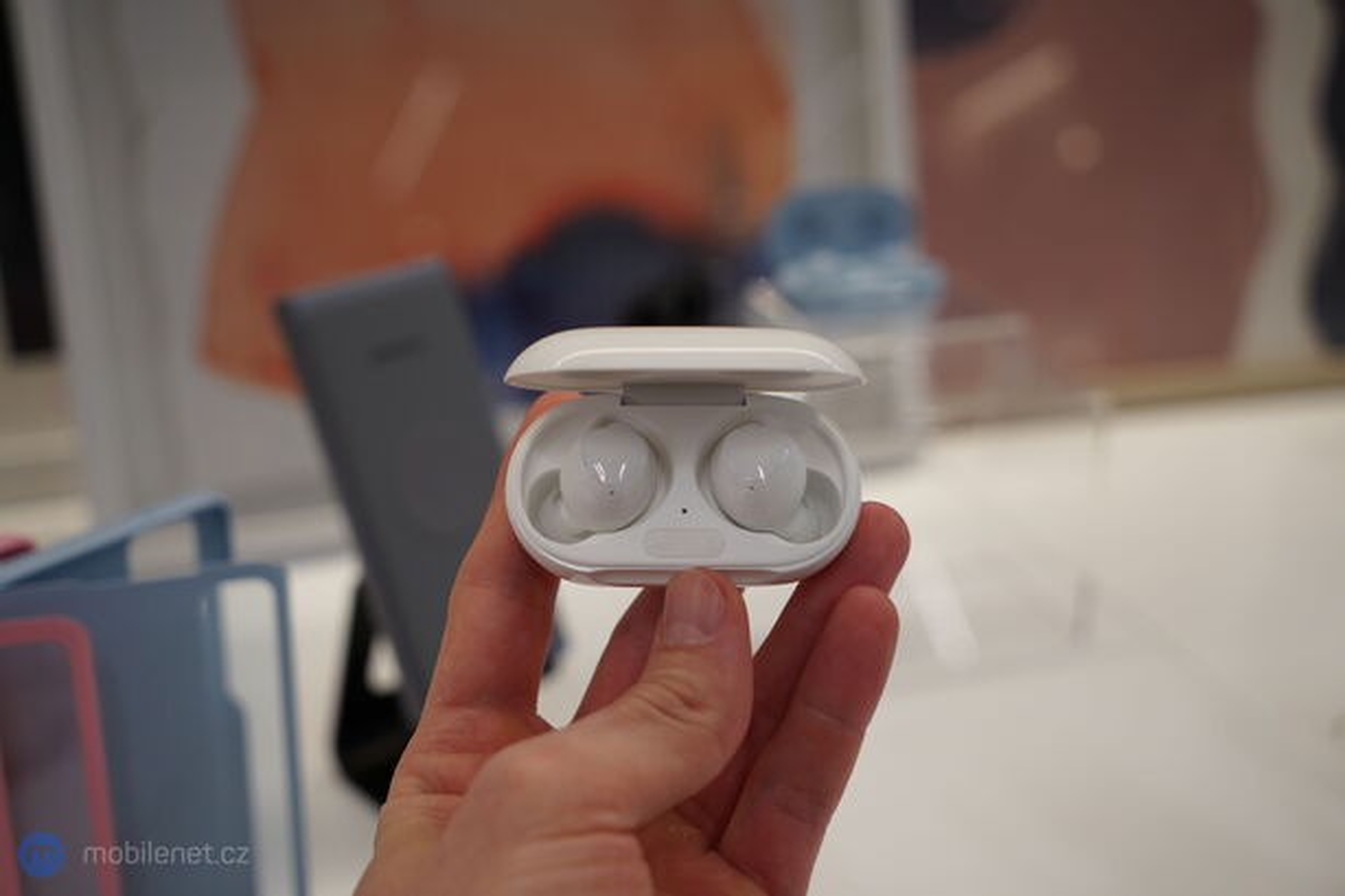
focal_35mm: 41
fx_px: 1531
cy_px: 448
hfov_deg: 47.4
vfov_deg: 32.6
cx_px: 672
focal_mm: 41
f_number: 4
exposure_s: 1/160
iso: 1000
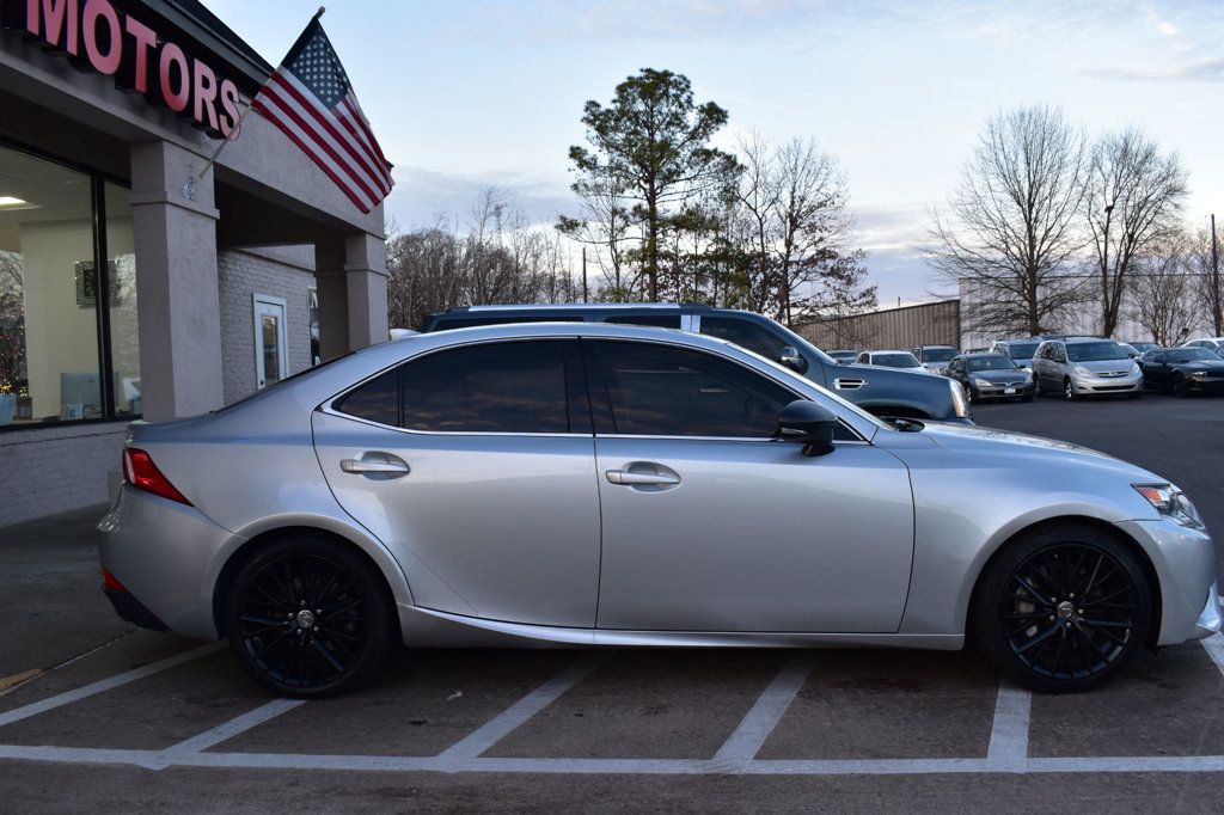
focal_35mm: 32
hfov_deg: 59.5
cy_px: 408
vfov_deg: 41.7
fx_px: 1071
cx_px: 612
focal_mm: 21
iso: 400
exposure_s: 1/60
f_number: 8
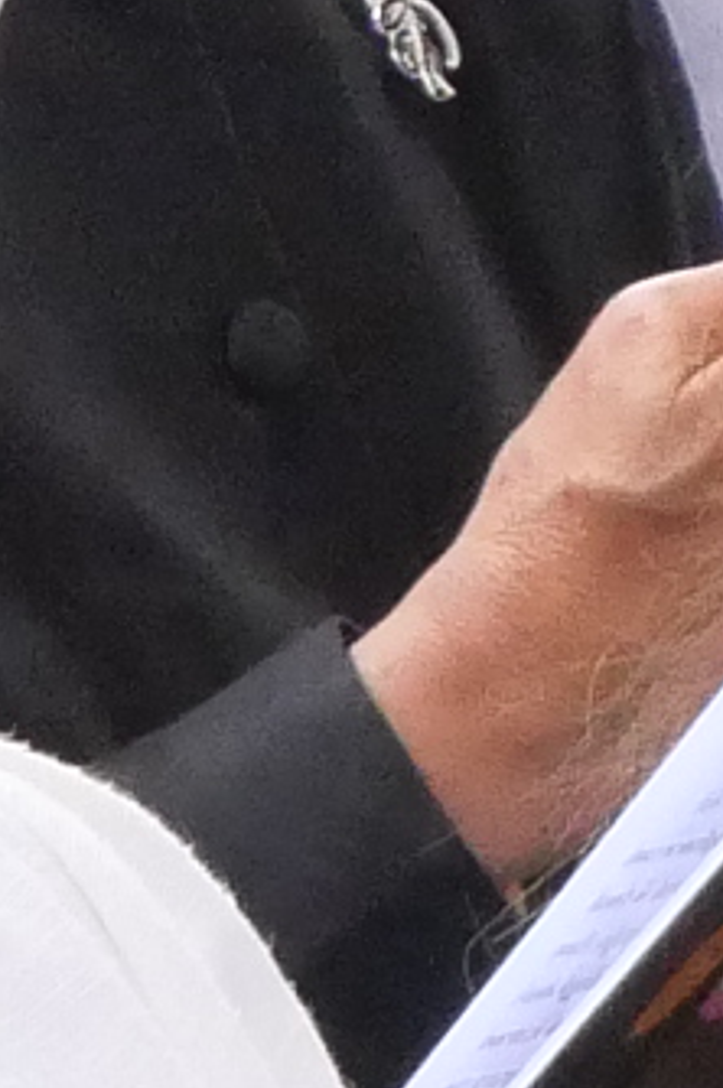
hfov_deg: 1.0
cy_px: -440
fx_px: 41686
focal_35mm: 1381
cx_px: -1270
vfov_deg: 1.5
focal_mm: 60
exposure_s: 1/800
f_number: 5.6
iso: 3200
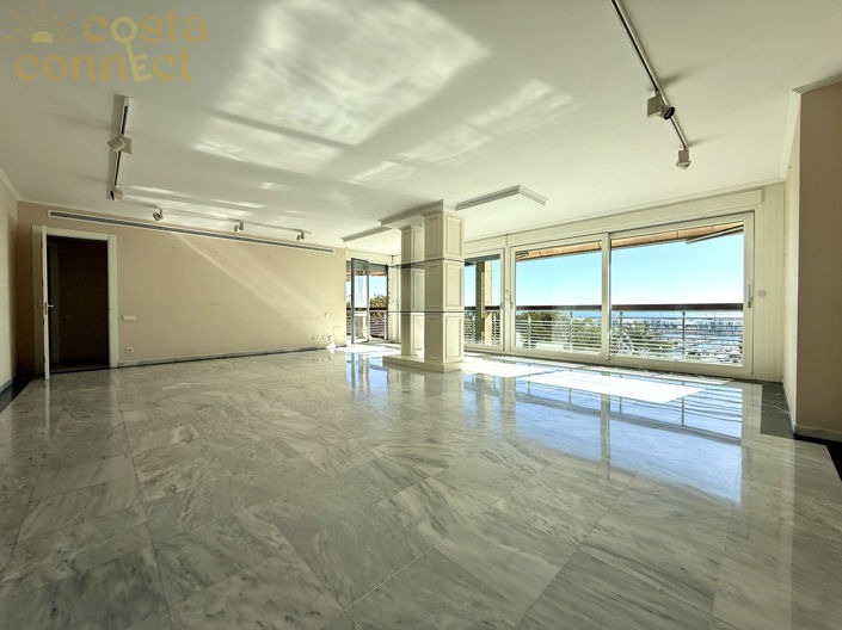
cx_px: 421
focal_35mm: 14
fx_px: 340
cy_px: 315
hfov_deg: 102.1
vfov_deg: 85.6
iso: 50
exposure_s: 1/1259
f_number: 2.2
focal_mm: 2.22
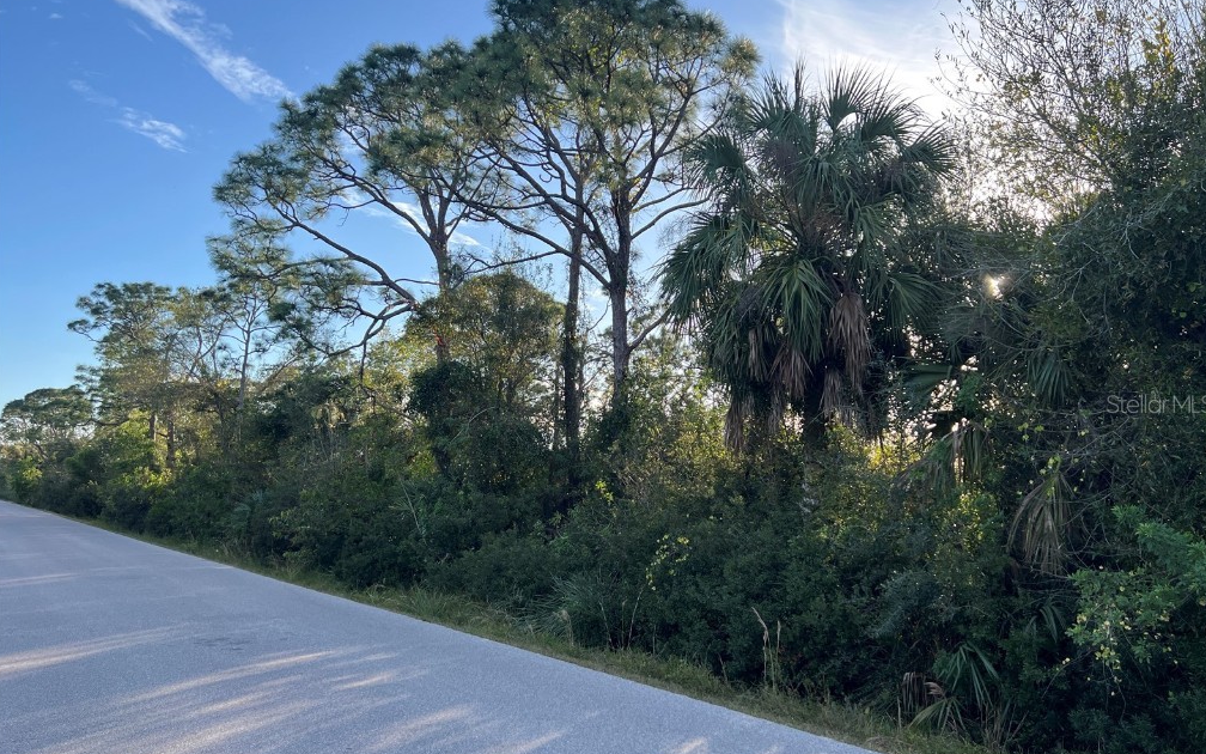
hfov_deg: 66.5
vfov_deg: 44.5
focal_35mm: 28
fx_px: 920
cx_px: 607
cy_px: 403
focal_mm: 5.7
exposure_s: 1/1124
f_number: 1.5
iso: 50
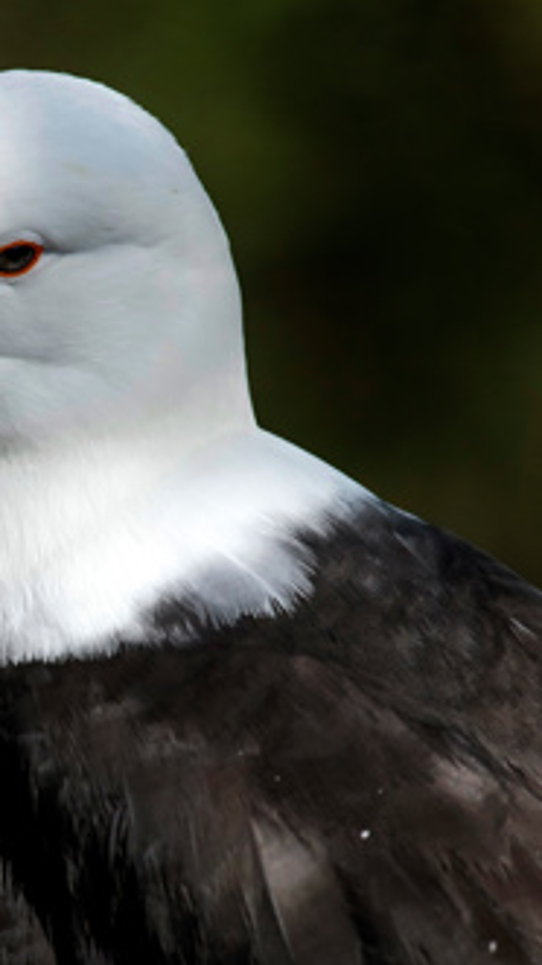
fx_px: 12145
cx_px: -50
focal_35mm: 475
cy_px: 482
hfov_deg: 2.6
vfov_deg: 4.5
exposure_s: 1/640
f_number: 8
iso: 720
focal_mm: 300
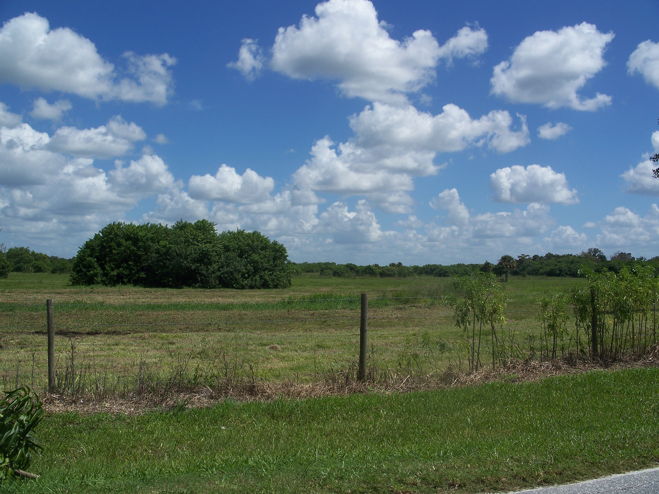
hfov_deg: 50.1
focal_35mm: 37
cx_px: 330
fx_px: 704
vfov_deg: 38.7
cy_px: 247
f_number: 5.6
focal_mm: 7.8
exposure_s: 1/500
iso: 64
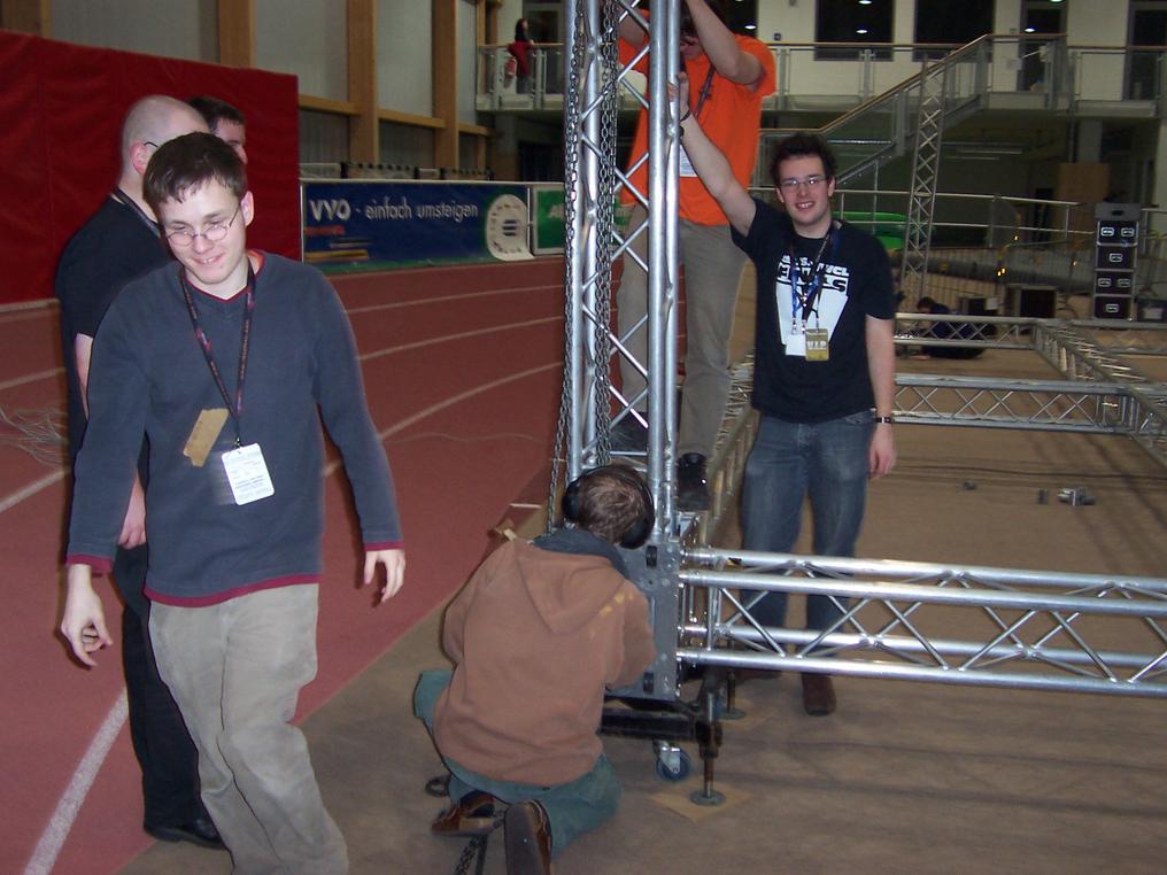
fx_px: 1180
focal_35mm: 35
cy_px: 438
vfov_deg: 40.7
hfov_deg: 52.6
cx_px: 584
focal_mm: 5.6
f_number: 2.8
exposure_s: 1/30
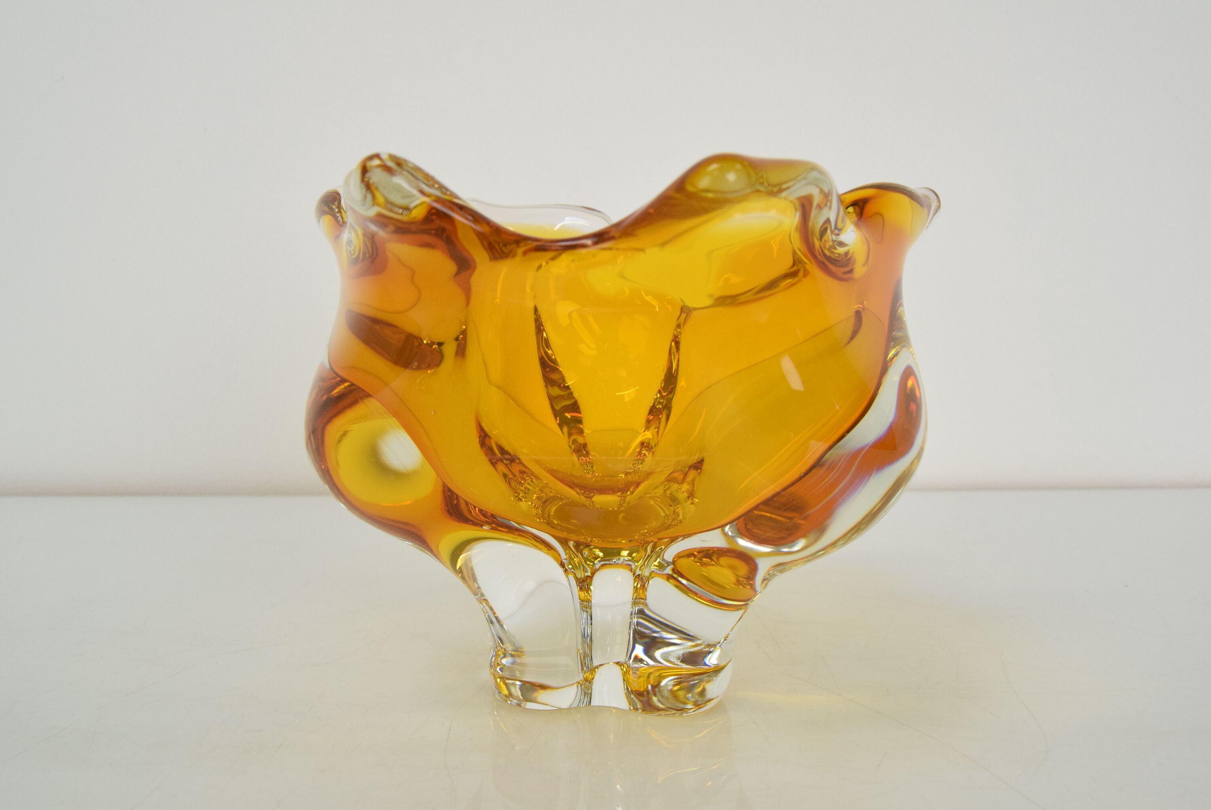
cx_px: 606
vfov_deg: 43.7
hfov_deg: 61.9
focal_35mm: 30
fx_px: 1010
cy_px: 405
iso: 1600
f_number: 9
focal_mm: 20
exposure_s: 1/320
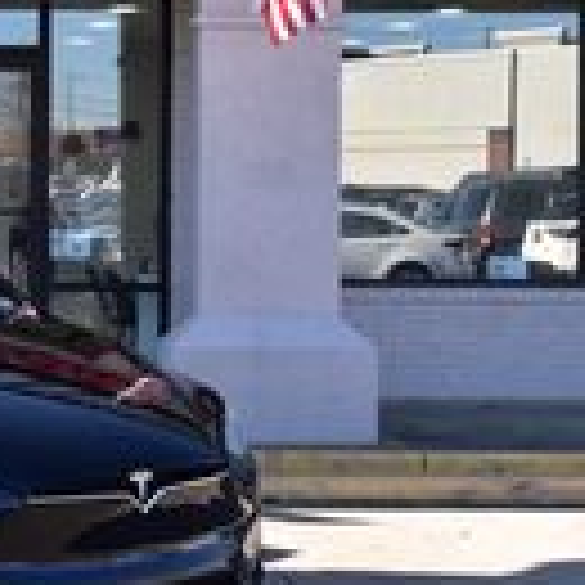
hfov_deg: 14.3
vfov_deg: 14.8
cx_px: -135
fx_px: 2256
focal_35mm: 118
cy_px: 216
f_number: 10
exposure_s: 1/200
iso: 400
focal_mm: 30
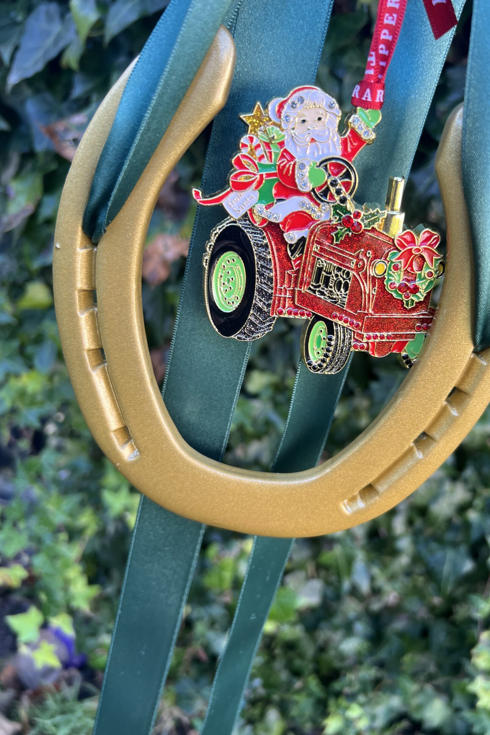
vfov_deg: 65.5
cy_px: 359
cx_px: 279
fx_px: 572
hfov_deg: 46.3
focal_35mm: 28
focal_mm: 5.7
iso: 40
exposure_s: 1/121
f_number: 1.5
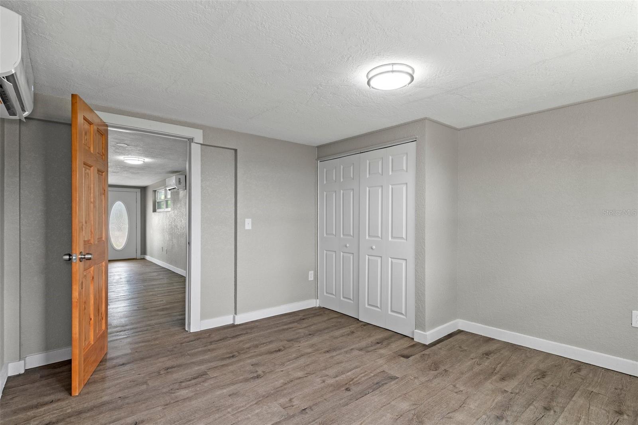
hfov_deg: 95.0
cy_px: 212
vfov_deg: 72.0
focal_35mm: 16
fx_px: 292
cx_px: 319
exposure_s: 1
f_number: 8
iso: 320
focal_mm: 11
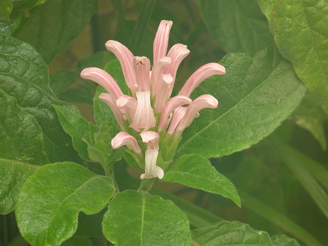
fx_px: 1516
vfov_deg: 9.3
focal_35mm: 160
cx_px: 164
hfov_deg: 12.3
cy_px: 123
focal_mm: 28.7
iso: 320
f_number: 5.5
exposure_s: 1/80
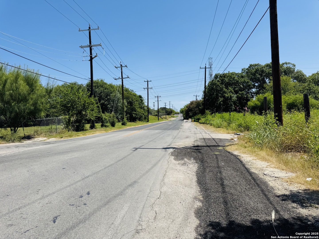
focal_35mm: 24
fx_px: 221
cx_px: 160
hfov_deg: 71.6
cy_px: 120
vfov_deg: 56.8
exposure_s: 1/5348
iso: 80
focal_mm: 6.76
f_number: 1.78
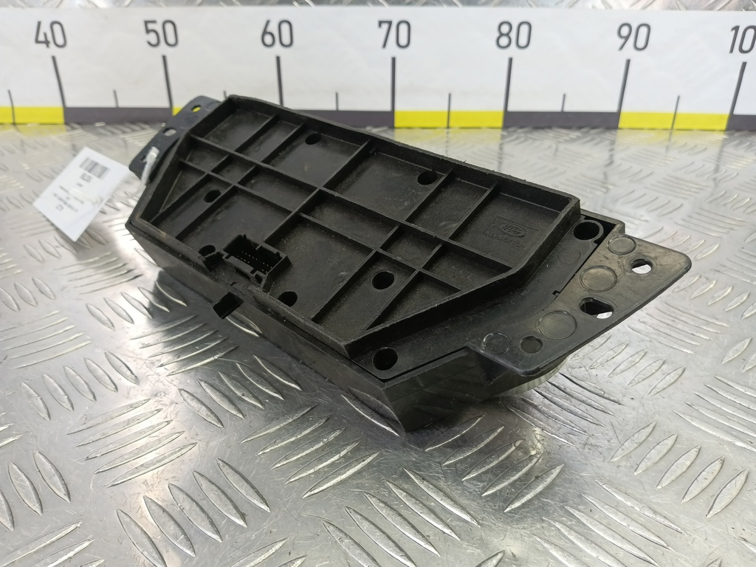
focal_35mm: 23
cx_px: 378
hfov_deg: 73.9
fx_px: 502
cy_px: 284
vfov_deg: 58.9
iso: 156
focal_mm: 4.11
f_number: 1.6
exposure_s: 1/50
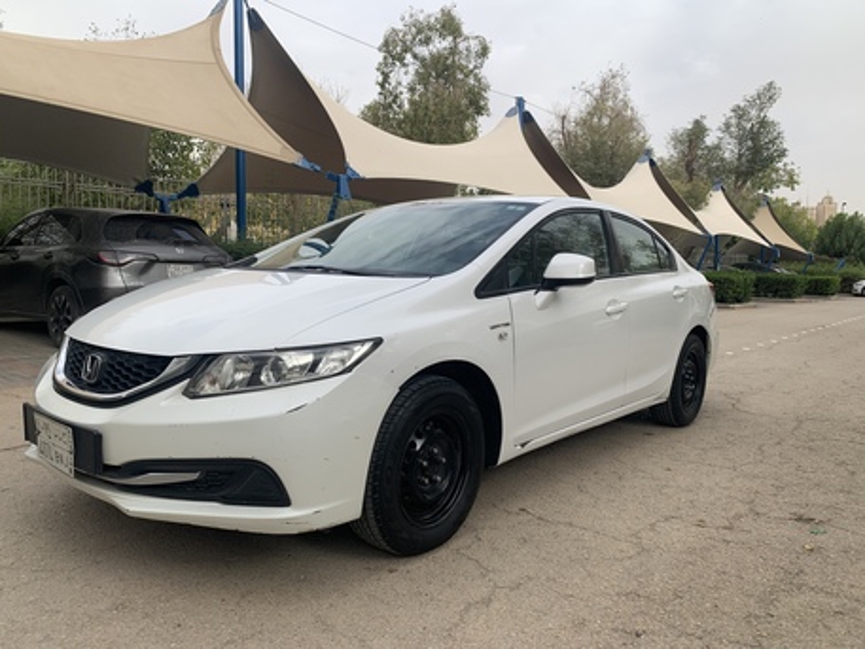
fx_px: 650
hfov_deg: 67.3
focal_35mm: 26
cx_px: 432
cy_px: 324
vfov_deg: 53.1
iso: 25
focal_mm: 4.25
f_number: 1.8
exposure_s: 1/1350
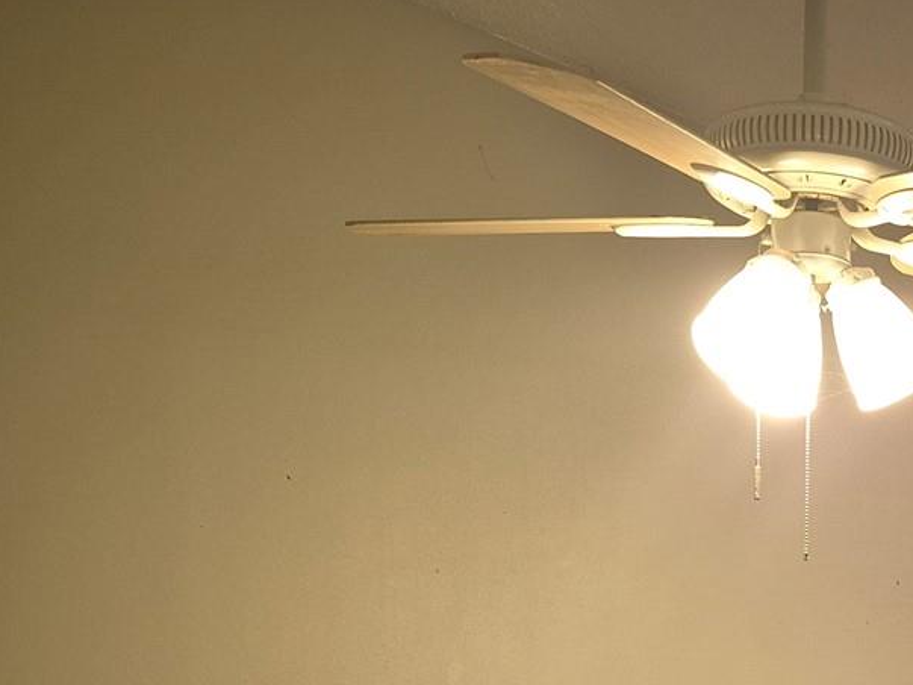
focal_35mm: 61
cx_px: 963
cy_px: 879
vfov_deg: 21.8
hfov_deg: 29.1
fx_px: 1609
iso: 125
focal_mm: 5.4
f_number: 1.8
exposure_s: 1/24
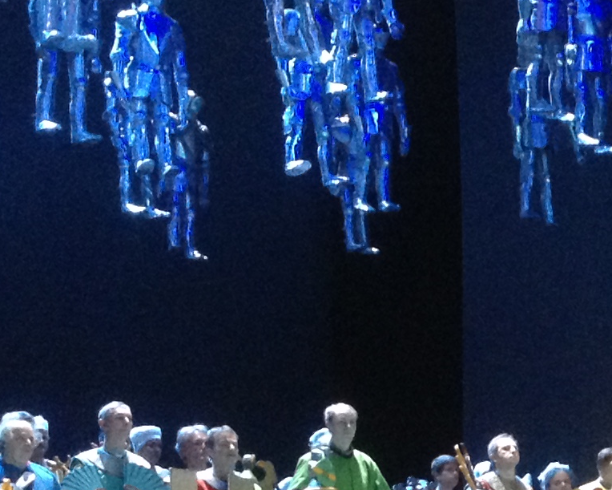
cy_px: 581
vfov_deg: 10.4
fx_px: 2644
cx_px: 940
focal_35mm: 146
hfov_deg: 12.5
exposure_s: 1/20
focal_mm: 4.28
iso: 250
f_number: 2.4
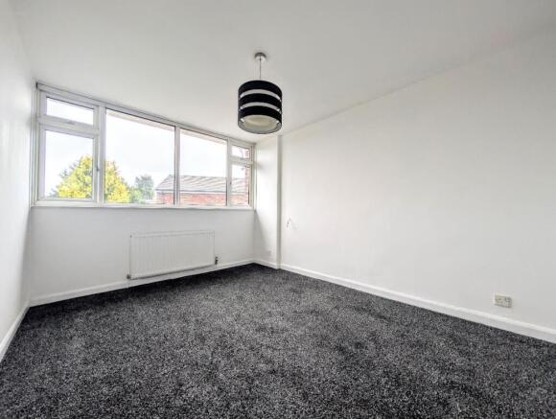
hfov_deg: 110.4
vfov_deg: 94.7
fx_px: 193
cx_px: 278
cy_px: 210
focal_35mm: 12
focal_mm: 2.02
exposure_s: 1/161
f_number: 1.7
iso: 55
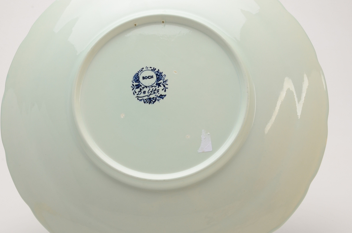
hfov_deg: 30.2
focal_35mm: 67
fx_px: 652
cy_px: 125
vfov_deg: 20.3
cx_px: 161
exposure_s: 1/160
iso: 100
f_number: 25
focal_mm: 29
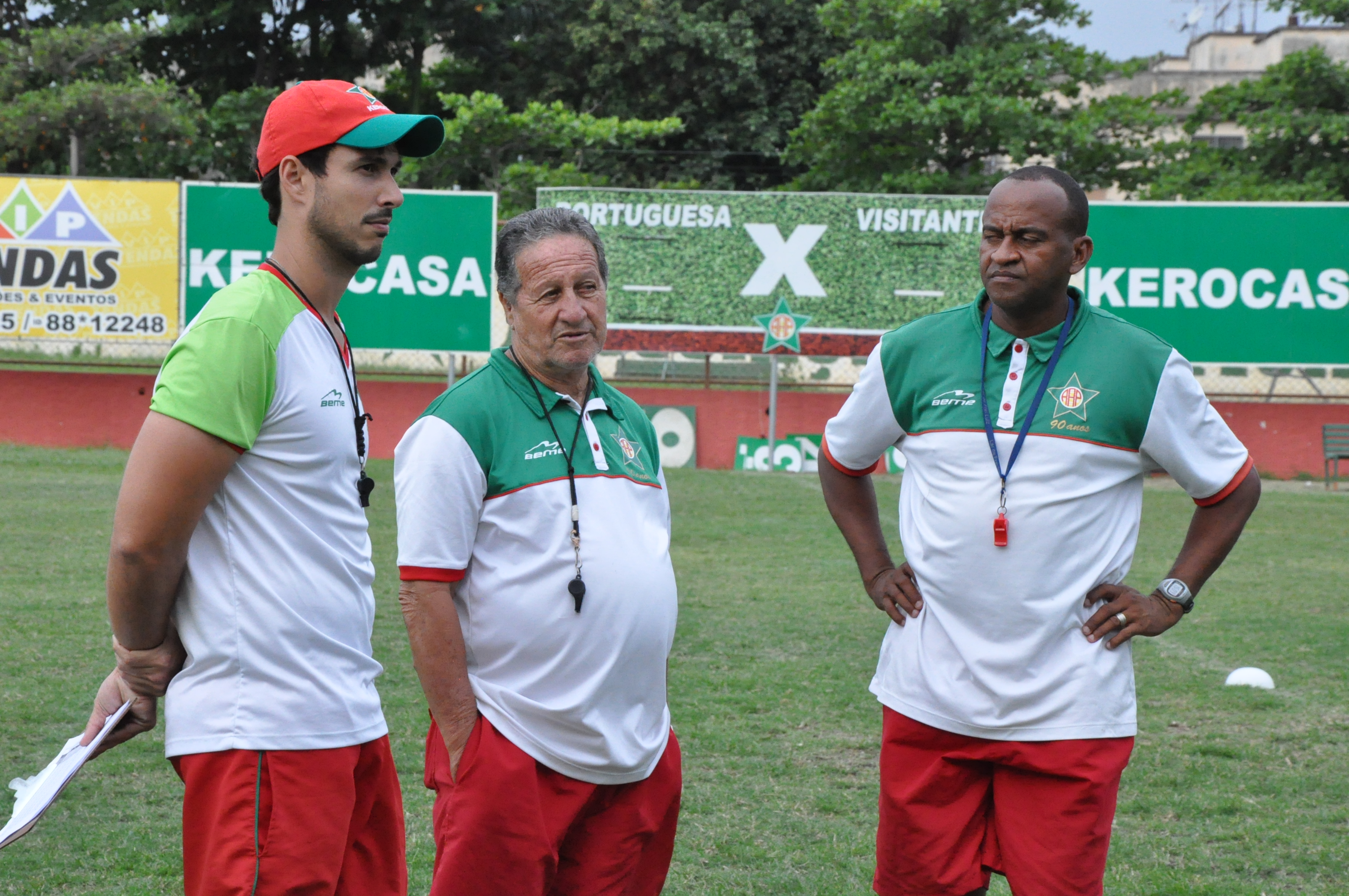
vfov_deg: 10.7
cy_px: 448
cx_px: 674
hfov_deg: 16.1
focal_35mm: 128
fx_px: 4772
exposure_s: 1/640
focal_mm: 85
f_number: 13
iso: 3200
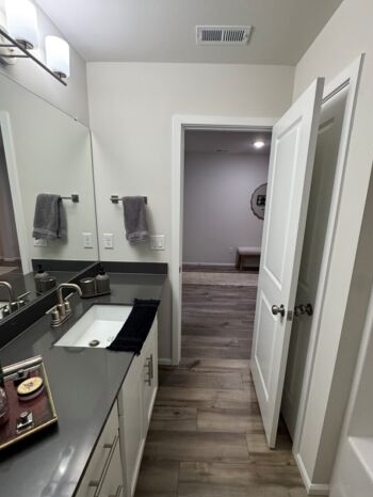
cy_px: 249
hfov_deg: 78.1
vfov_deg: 94.5
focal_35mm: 16
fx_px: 230
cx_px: 196
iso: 320
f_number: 2.2
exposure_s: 1/120
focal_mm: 2.22
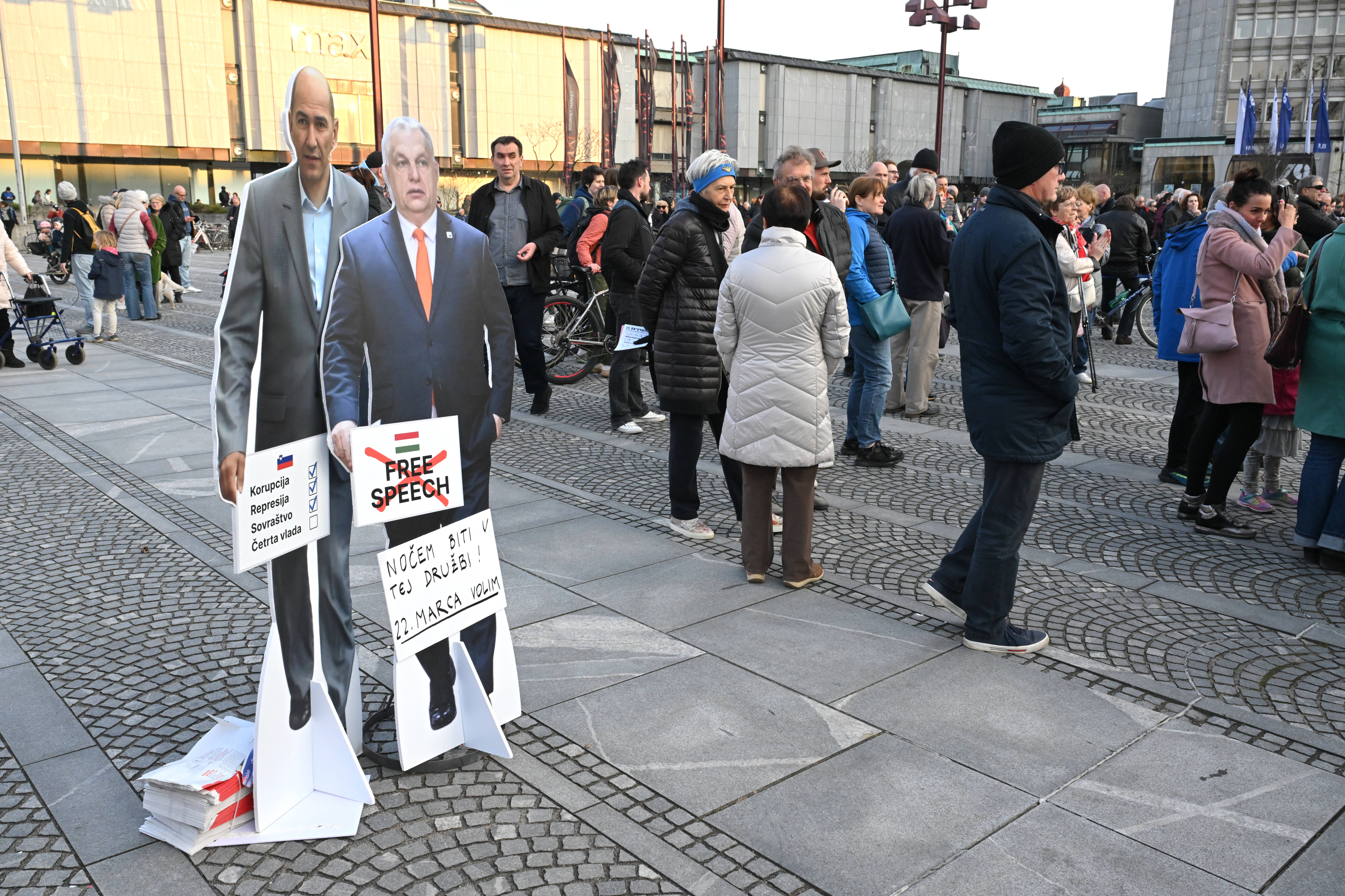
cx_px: 672
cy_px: 448
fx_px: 1121
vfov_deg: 43.6
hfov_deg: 61.9
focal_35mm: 30
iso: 1600
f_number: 9
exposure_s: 1/500
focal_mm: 30
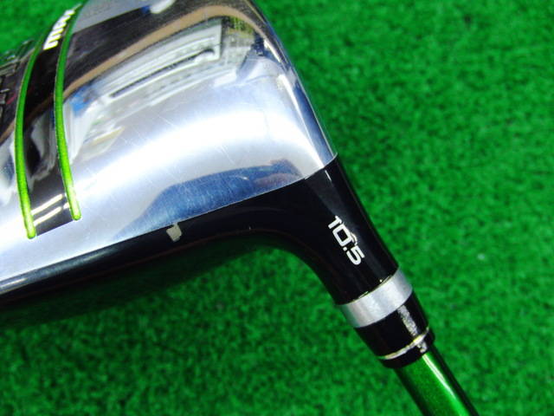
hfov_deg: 50.1
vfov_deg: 38.7
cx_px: 277
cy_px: 208
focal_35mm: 37
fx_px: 592
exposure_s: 1/40
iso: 400
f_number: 3.6
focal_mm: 6.42
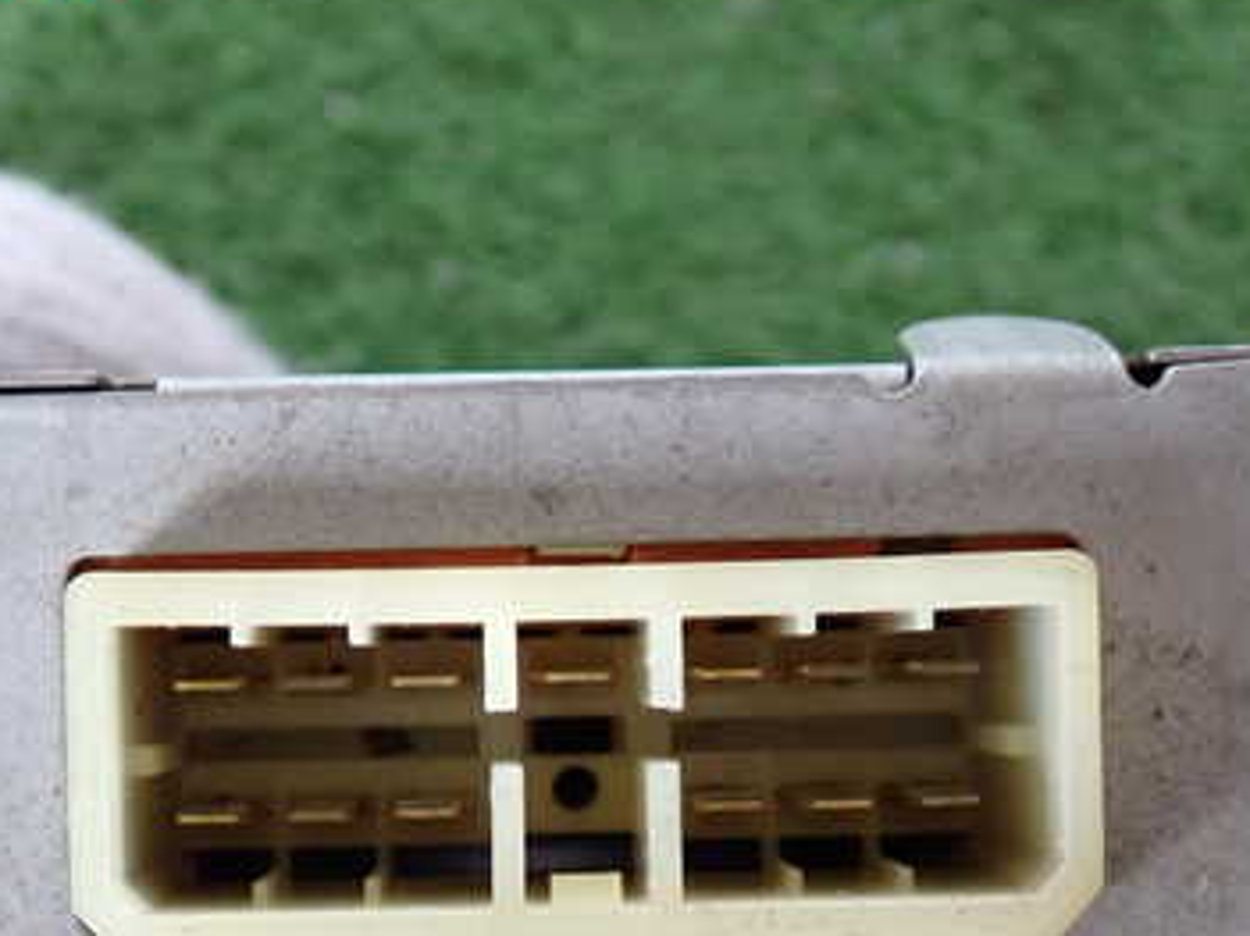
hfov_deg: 29.8
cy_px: 719
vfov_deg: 22.3
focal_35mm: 65
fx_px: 2346
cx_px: 538
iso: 400
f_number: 2.7
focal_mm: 6.83
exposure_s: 1/40
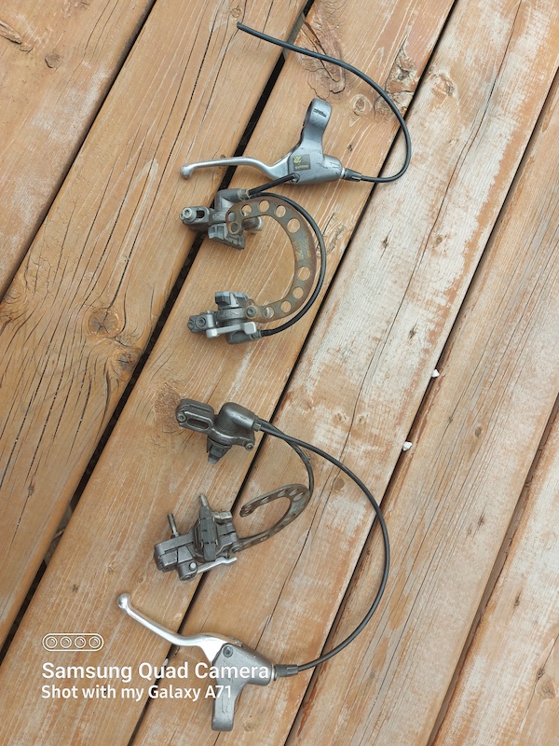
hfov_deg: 56.8
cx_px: 280
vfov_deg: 71.6
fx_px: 517
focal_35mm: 24
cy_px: 373
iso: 32
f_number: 1.8
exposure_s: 1/157
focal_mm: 5.23
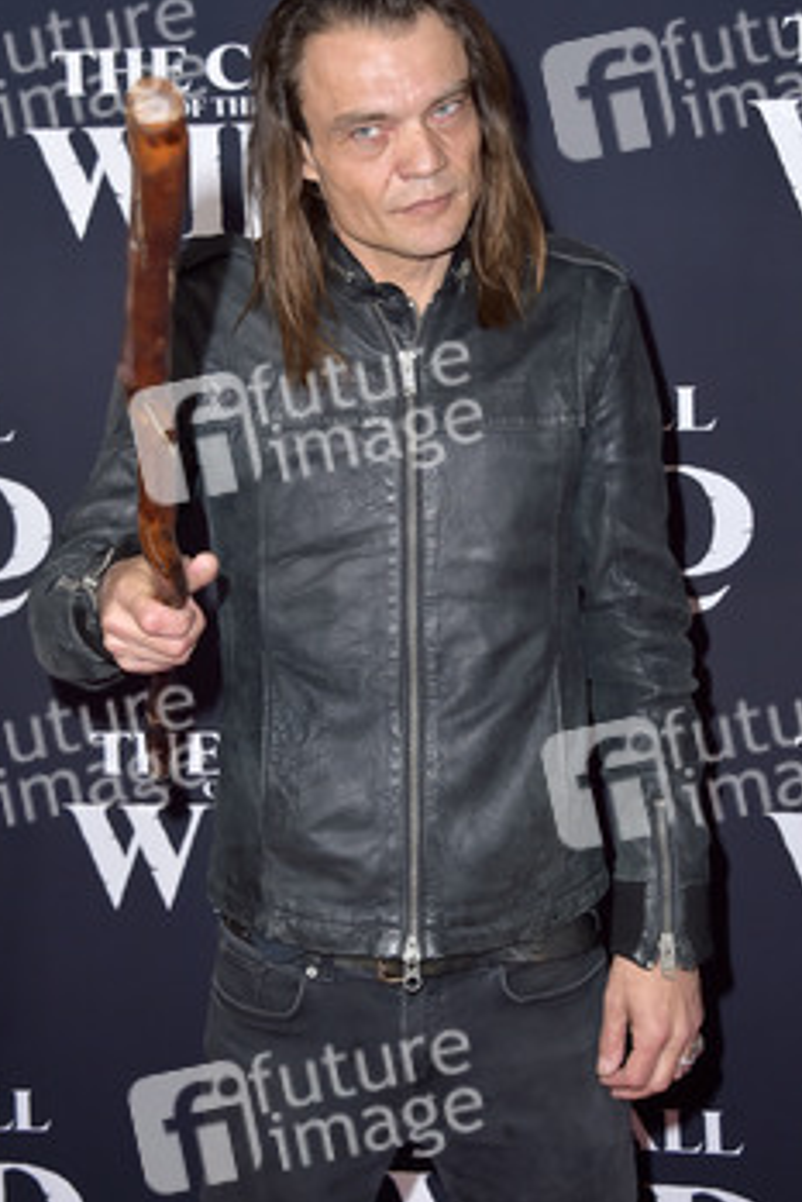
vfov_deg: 28.4
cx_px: 408
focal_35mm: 71
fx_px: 2370
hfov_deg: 19.2
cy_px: 596
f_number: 7.1
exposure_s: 1/250
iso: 320
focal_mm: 62
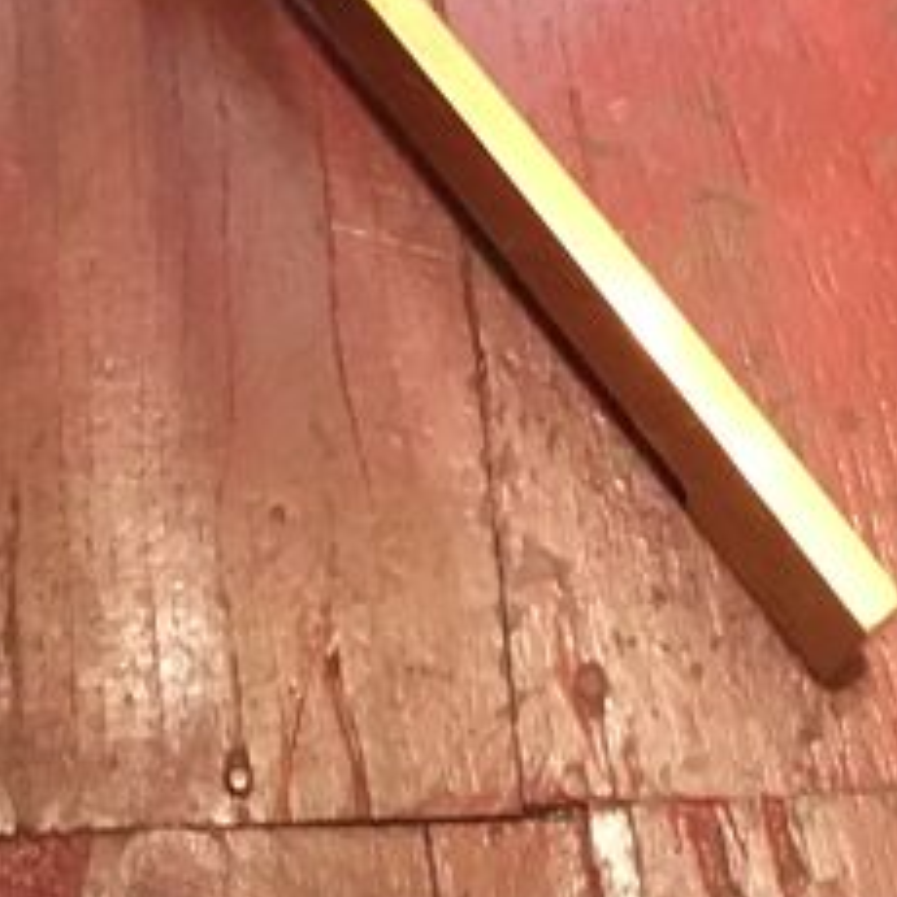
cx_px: 230
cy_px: -612
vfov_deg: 16.8
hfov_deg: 19.4
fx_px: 2609
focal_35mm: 89
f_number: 2.2
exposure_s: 1/17
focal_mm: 4.15
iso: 250
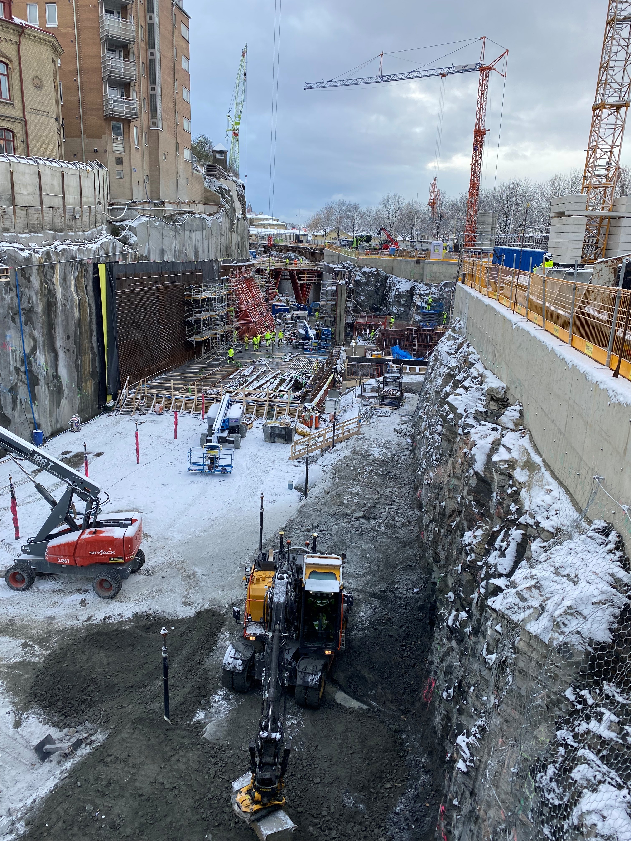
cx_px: 316
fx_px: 632
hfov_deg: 53.1
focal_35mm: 26
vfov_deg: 67.3
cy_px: 420
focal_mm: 4.25
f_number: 1.8
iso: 32
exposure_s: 1/288
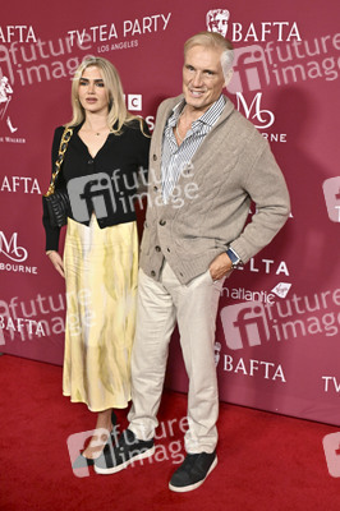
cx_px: 170
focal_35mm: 45
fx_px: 639
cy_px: 256
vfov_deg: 43.6
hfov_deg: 29.8
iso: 3200
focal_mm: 45
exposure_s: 1/320
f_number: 7.1
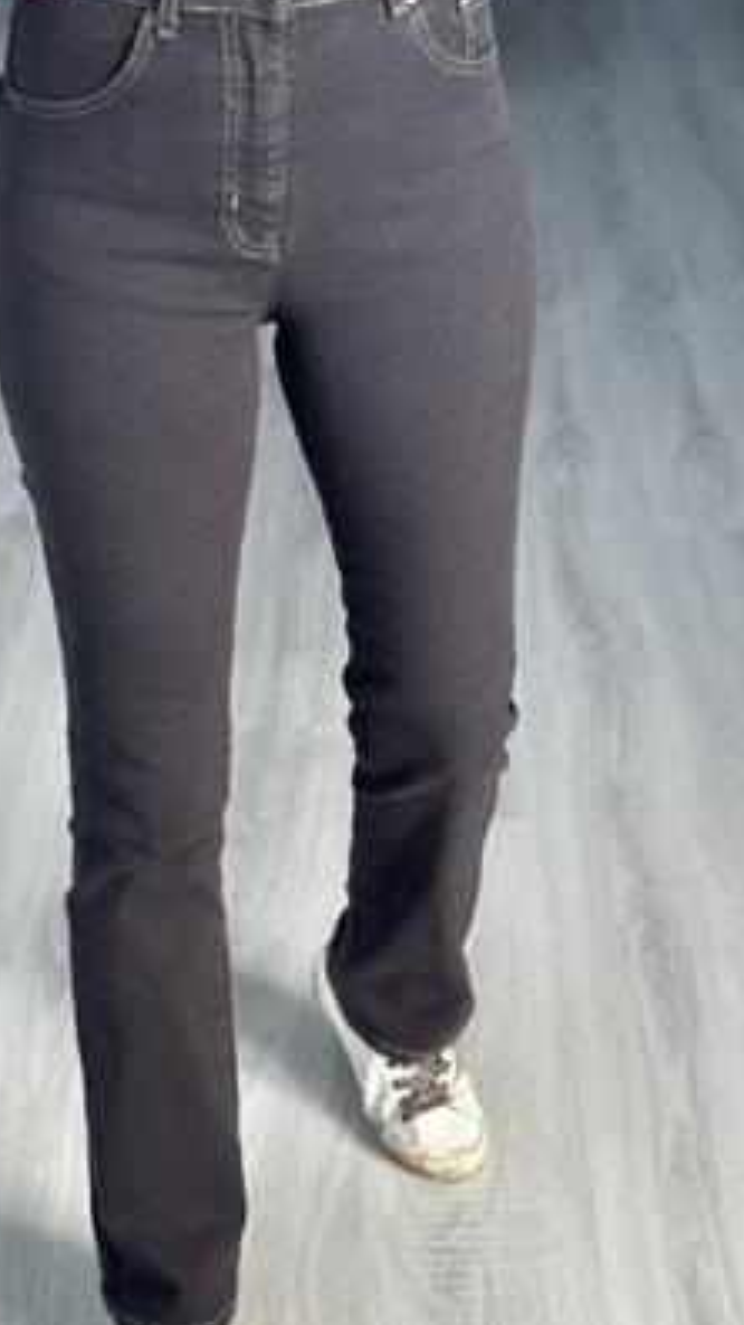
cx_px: 261
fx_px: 2351
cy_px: 748
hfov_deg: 17.9
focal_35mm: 67
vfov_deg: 31.4
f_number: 1.78
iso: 100
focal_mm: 6.86
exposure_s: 1/172
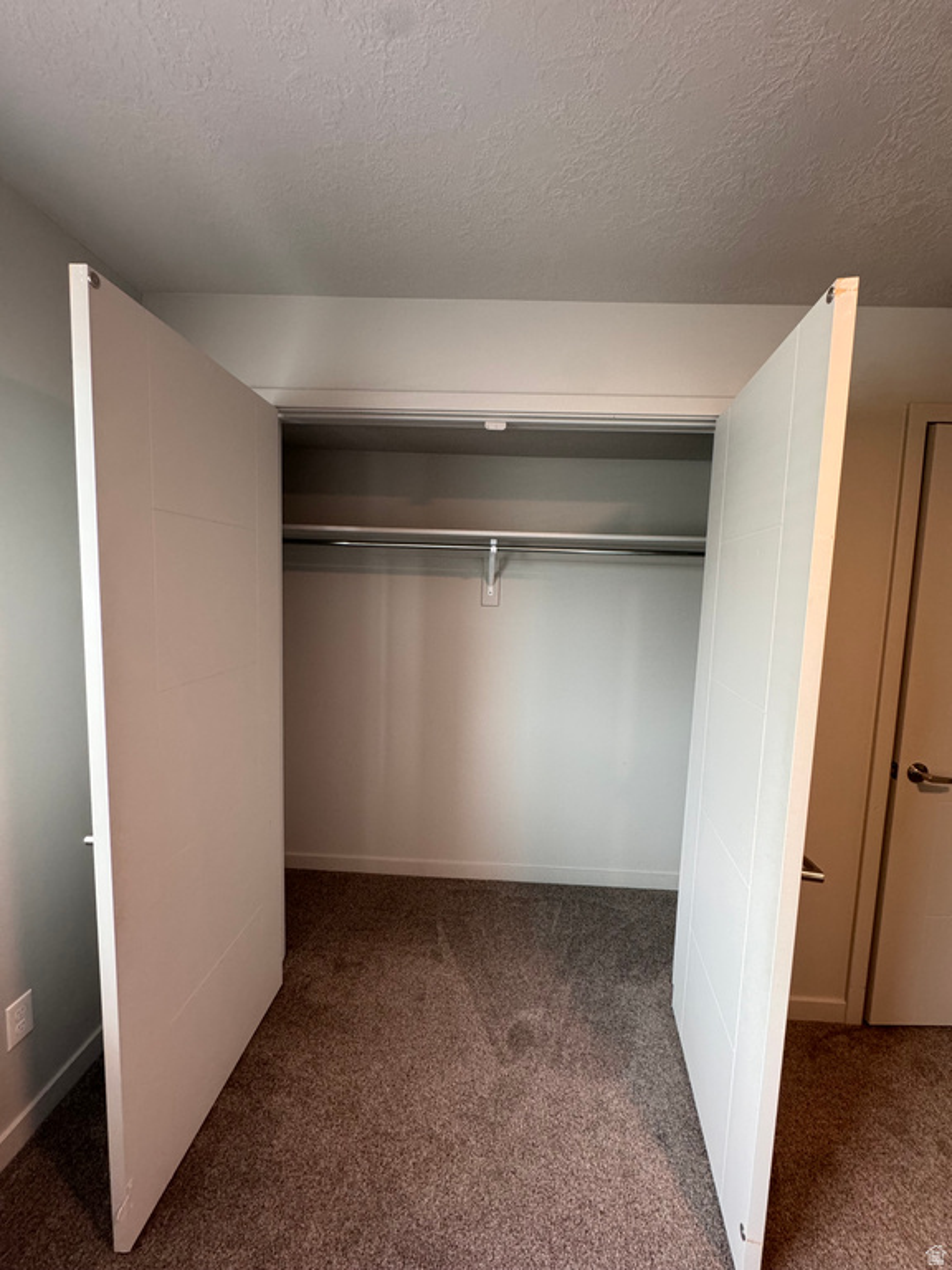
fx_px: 513
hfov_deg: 85.7
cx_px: 476
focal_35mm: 14
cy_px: 635
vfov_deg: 102.1
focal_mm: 2.22
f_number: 2.2
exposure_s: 1/120
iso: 250
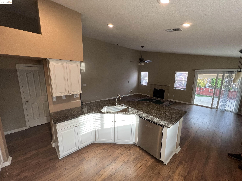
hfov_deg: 106.2
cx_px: 121
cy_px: 90
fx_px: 91
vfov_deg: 89.9
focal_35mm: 13
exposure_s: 1/120
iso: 200
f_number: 1.8
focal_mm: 1.57
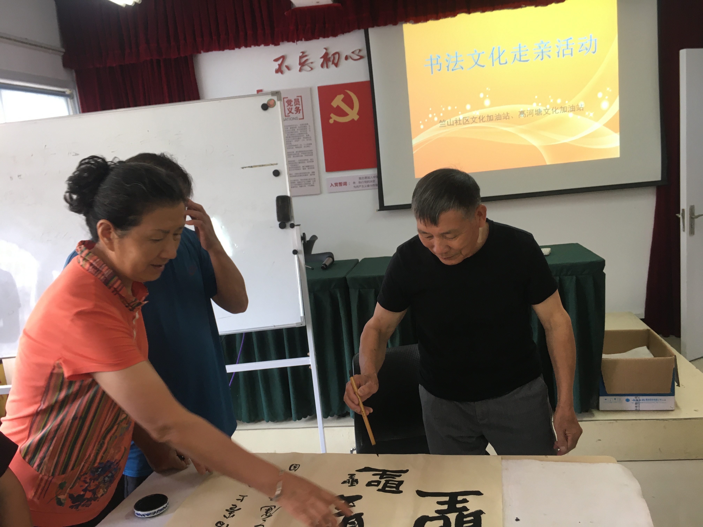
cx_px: 352
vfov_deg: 48.2
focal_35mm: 29
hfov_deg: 61.7
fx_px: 589
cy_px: 264
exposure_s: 1/33
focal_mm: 4.15
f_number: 2.2
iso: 64
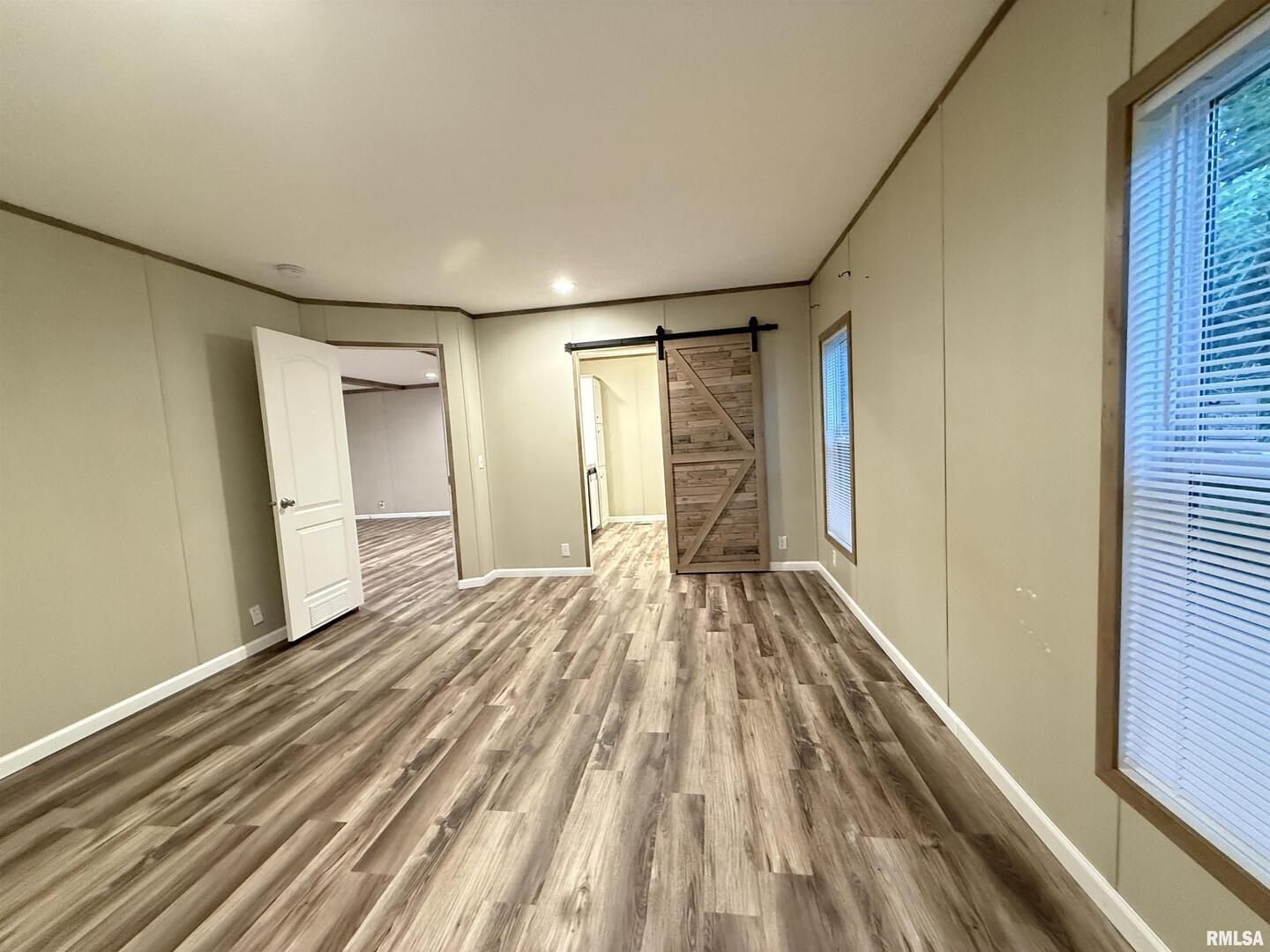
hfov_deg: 102.1
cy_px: 476
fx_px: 514
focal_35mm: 14
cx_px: 635
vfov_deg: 85.7
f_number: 2.2
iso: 640
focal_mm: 2.22
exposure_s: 1/60
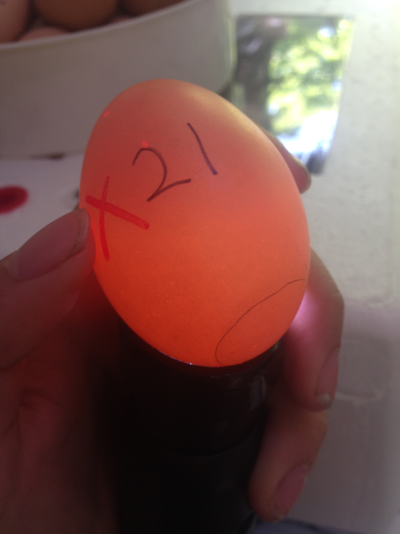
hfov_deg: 42.9
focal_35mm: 33
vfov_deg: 55.4
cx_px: 200
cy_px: 267
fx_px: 508
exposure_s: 1/20
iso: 50
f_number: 2.4
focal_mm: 4.12
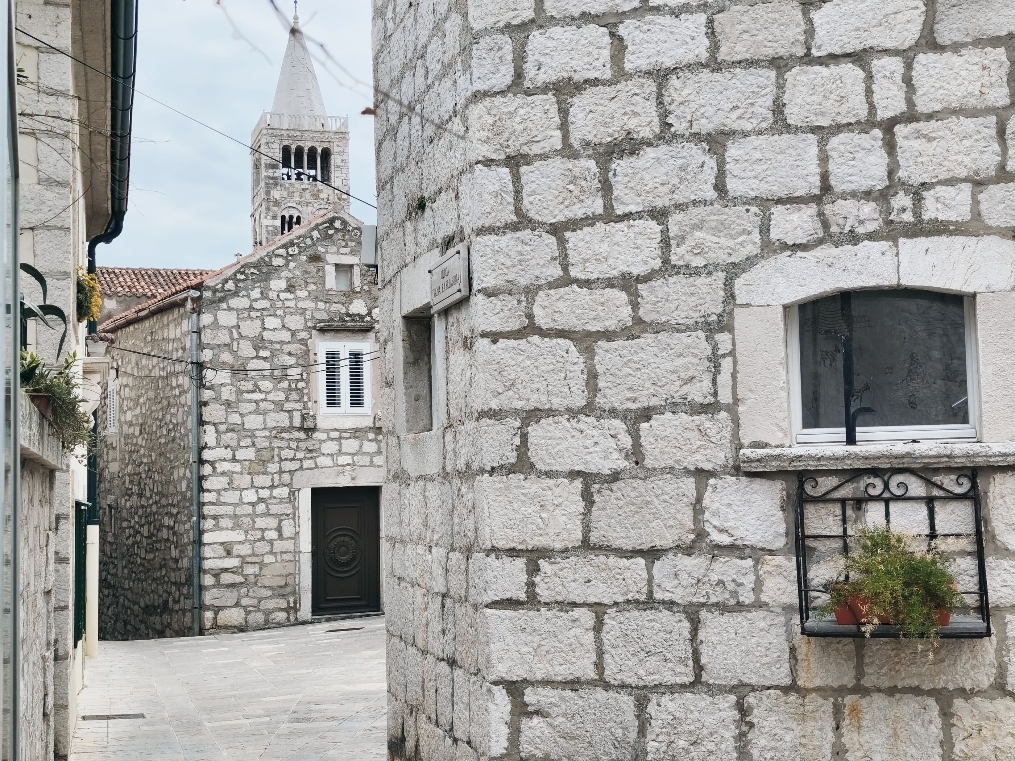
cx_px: 508
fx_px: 1349
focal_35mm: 46
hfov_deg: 41.2
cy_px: 380
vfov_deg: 31.5
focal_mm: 6.18
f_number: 1.65
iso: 50
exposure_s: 1/1322
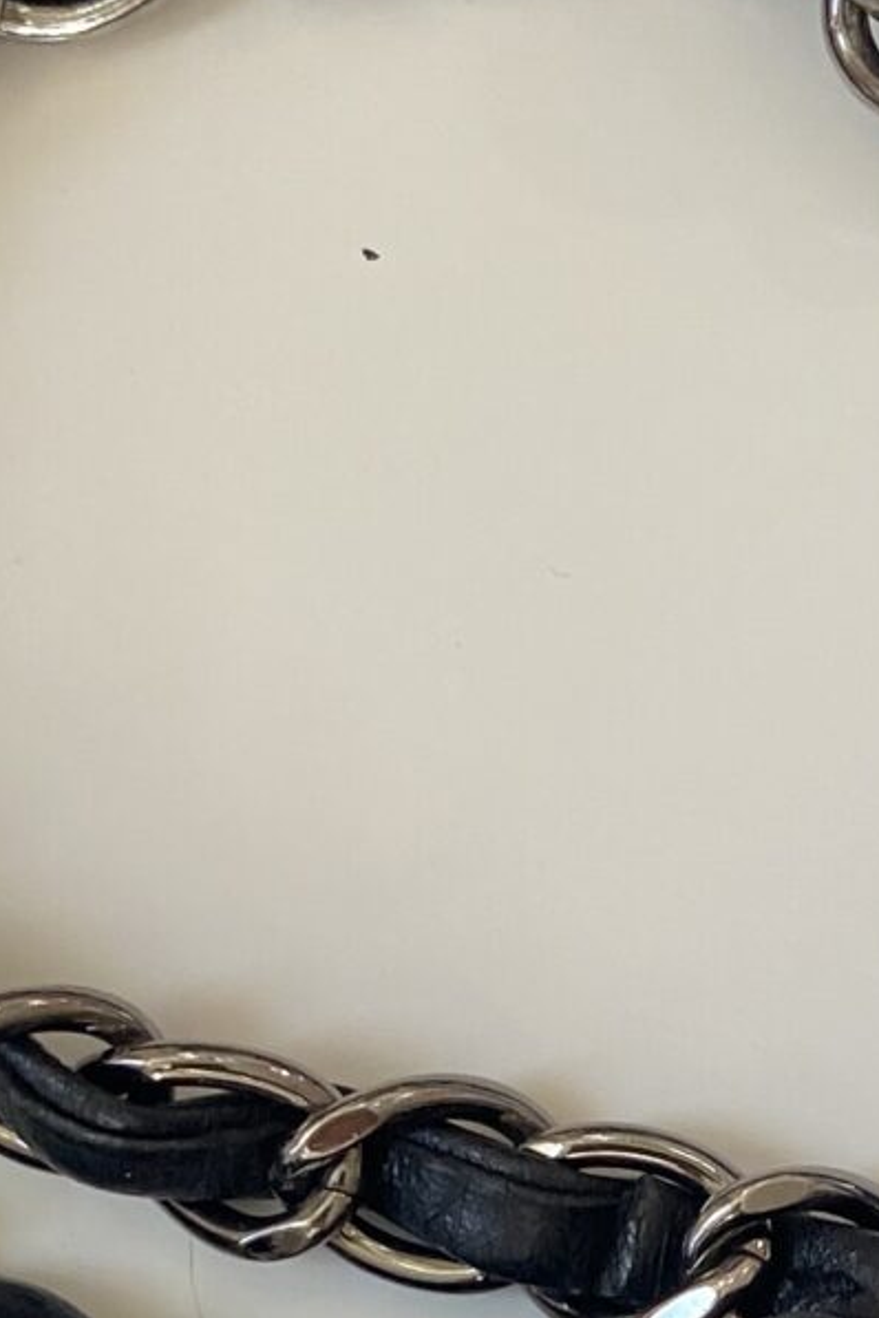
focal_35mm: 116
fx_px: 4248
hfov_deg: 11.6
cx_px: 1014
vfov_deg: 17.1
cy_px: 1426
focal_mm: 4.25
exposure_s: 1/121
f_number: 1.8
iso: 64
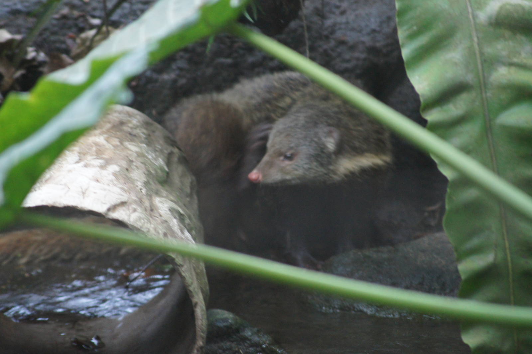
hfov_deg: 6.9
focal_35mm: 300
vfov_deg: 4.6
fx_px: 4428
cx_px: 266
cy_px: 177
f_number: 5.6
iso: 1600
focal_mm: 200
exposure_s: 1/25
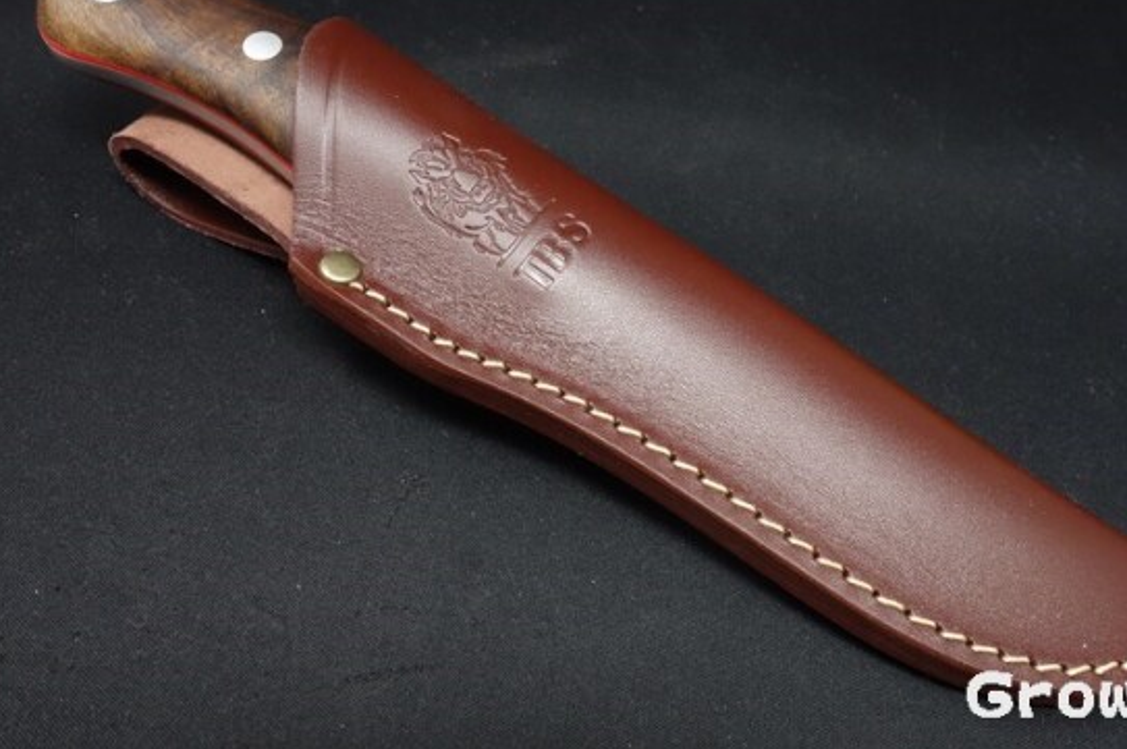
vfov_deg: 39.8
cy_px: 313
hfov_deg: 57.1
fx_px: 1032
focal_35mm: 33
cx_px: 631
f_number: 8
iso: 1000
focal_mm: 10.4
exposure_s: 1/30
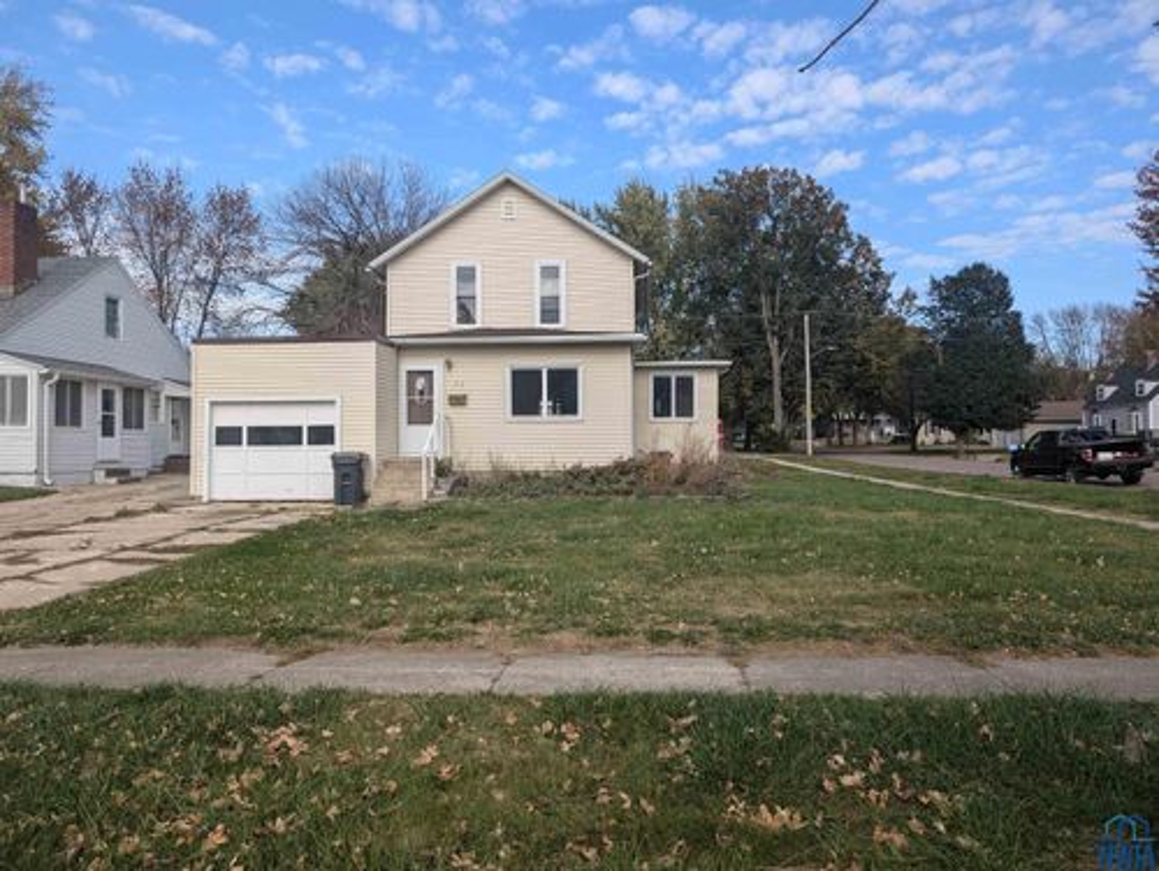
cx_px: 580
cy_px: 436
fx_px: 804
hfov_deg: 71.5
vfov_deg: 56.9
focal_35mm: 24
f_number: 1.68
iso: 21
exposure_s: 1/661
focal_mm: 6.9
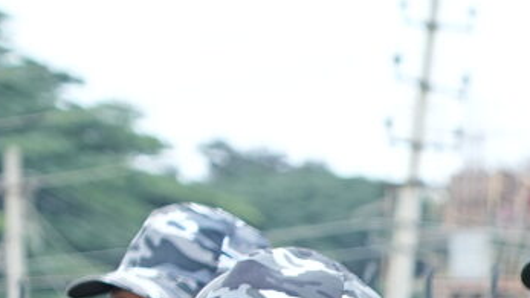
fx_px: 6084
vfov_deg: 2.8
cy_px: 821
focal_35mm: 433
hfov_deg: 4.9
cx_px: 1202
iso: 250
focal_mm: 56
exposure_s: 1/125
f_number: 5
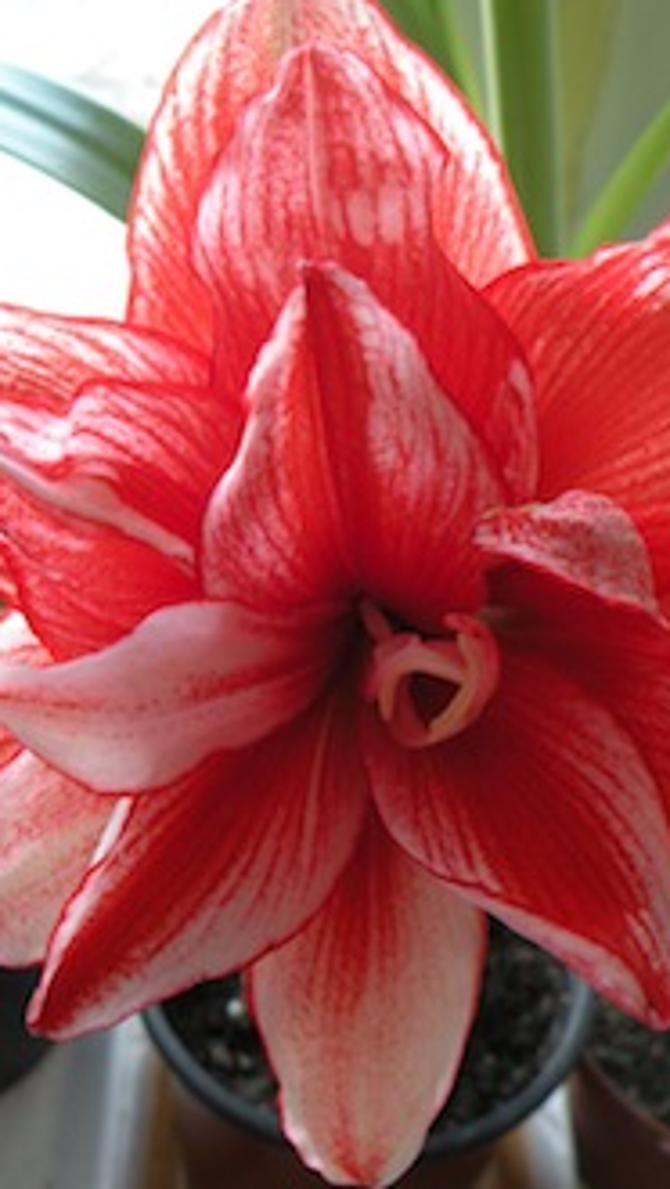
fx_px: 1261
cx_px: 337
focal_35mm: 40
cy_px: 585
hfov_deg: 29.7
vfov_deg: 50.5
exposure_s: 1/60
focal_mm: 4.7
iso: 205
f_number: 2.8
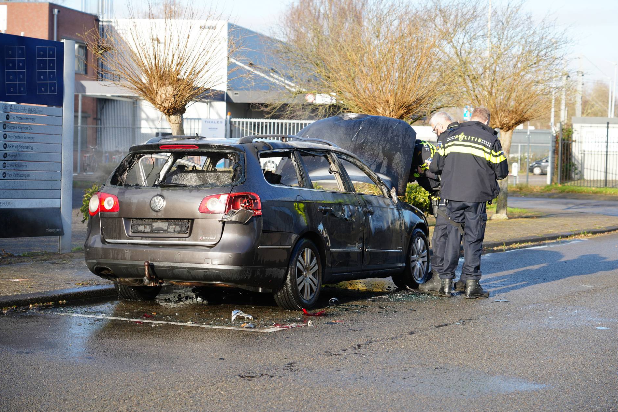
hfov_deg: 24.8
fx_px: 1407
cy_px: 207
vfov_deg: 16.6
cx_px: 309
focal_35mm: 82
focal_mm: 81
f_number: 5
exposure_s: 1/200
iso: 100
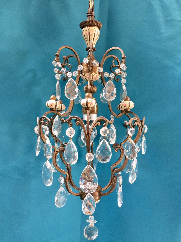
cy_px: 121
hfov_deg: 48.2
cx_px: 90
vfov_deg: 61.7
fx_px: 202
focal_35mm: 29
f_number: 2.2
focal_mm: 4.15
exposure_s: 1/17
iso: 64
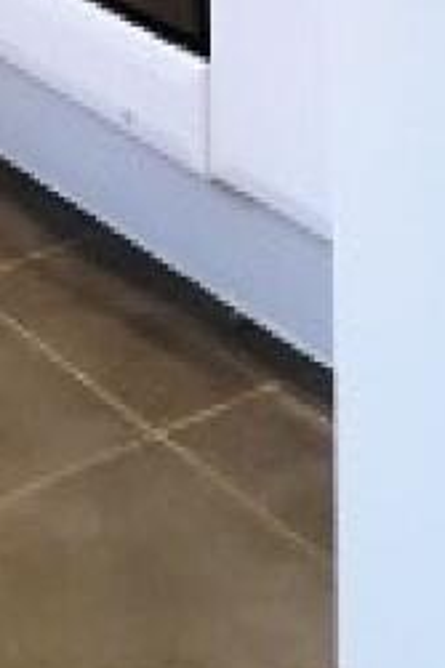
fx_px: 2284
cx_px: 211
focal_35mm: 123
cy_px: -660
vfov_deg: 14.1
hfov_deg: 11.1
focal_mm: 4.15
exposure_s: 1/33
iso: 125
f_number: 2.2
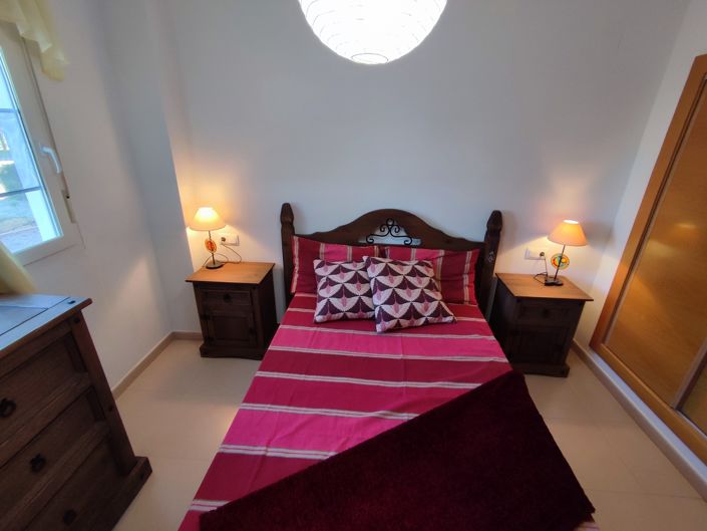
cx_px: 354
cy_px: 266
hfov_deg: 94.5
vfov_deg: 78.1
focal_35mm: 16
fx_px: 327
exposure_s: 1/50
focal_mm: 1.65
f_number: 2.2
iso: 80
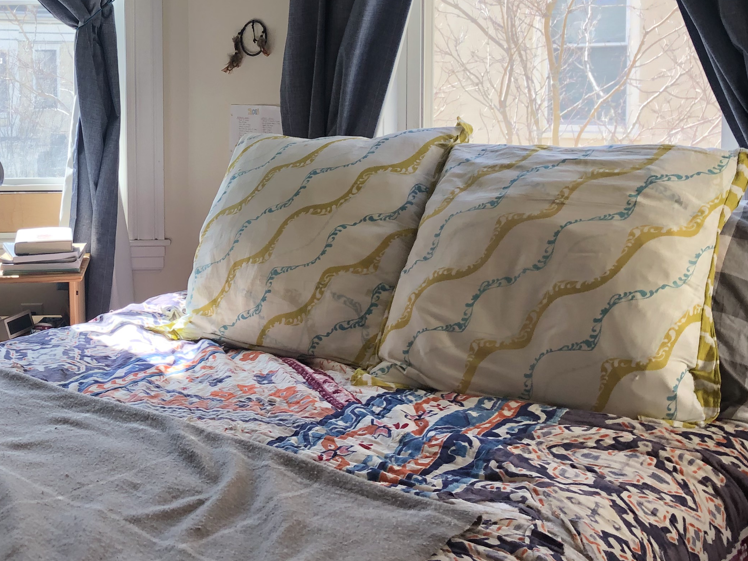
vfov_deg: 26.8
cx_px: 110
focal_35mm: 54
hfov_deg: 34.1
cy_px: 170
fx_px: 1167
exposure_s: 1/120
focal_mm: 4
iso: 32
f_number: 1.8
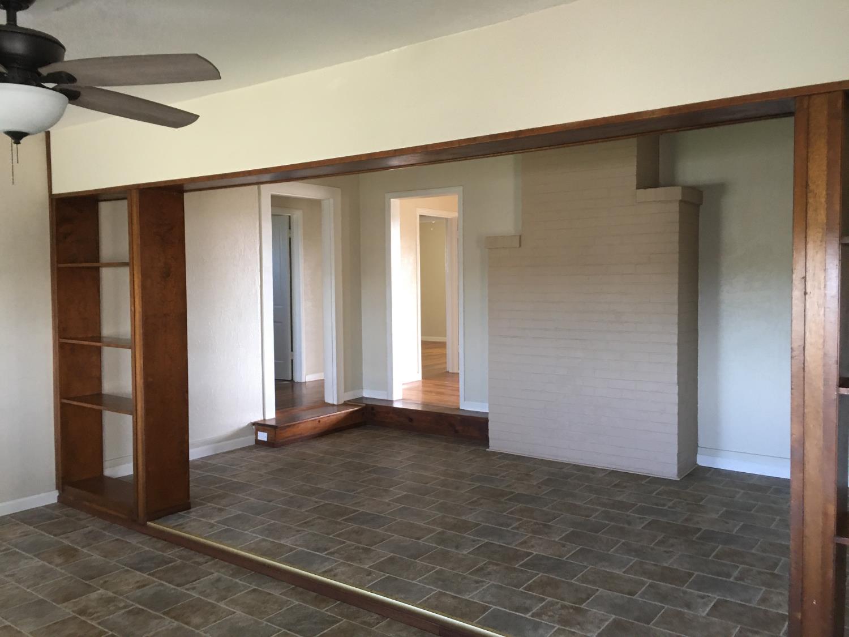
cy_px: 318
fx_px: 711
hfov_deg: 61.7
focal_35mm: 29
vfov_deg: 48.2
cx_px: 424
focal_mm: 4.15
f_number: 2.2
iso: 64
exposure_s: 1/15
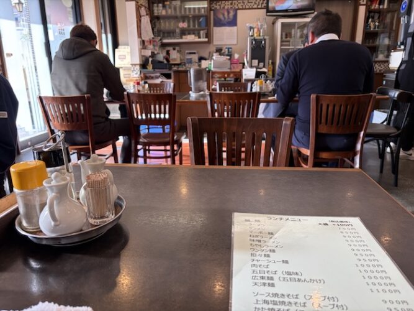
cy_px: 156
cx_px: 207
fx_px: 311
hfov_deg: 67.3
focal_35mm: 26
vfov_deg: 53.0
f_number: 1.6
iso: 125
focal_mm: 5.96
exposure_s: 1/100
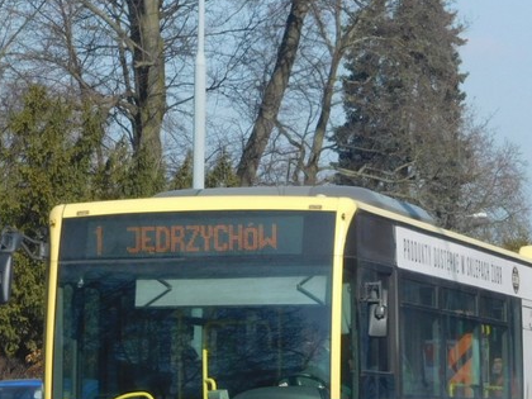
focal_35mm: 193
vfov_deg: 7.7
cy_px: 210
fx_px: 2966
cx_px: 271
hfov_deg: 10.2
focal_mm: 16.1
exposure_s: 1/500
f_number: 4.7
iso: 125
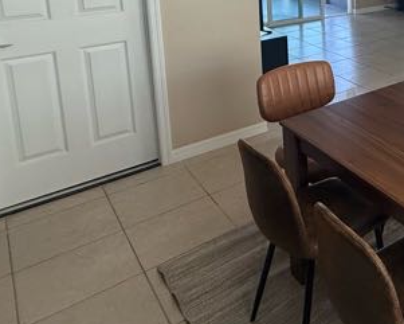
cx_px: 462
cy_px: -10
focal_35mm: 38
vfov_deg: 35.0
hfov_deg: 38.2
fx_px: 455
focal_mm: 2.22
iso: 125
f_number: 2.2
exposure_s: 1/99
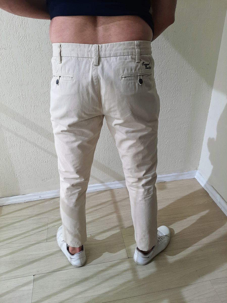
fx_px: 227
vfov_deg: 67.3
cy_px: 152
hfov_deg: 53.1
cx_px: 114
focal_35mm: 26
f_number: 1.7
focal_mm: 3.93
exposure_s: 1/536
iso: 40
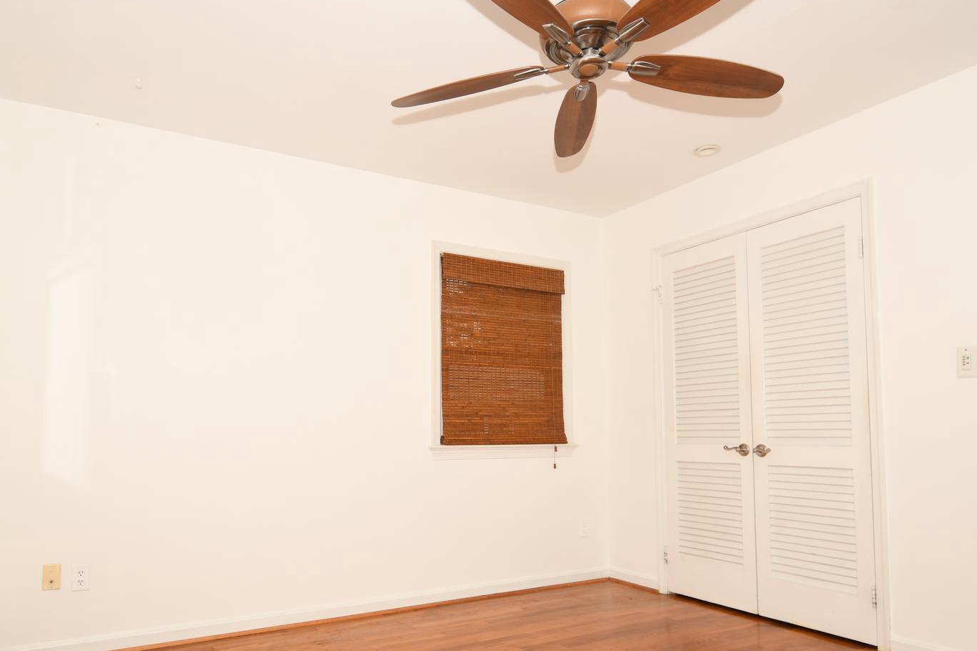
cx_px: 434
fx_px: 651
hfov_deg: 73.5
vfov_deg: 52.6
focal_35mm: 24
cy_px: 399
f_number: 3.5
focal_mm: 11
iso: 100
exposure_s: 1/200
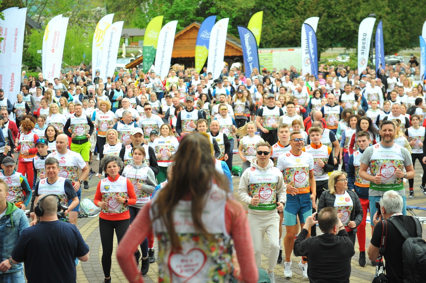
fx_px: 828
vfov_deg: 19.4
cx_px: 213
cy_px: 142
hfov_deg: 28.9
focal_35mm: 70
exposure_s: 1/640
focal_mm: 70
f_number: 4.5
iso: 1000
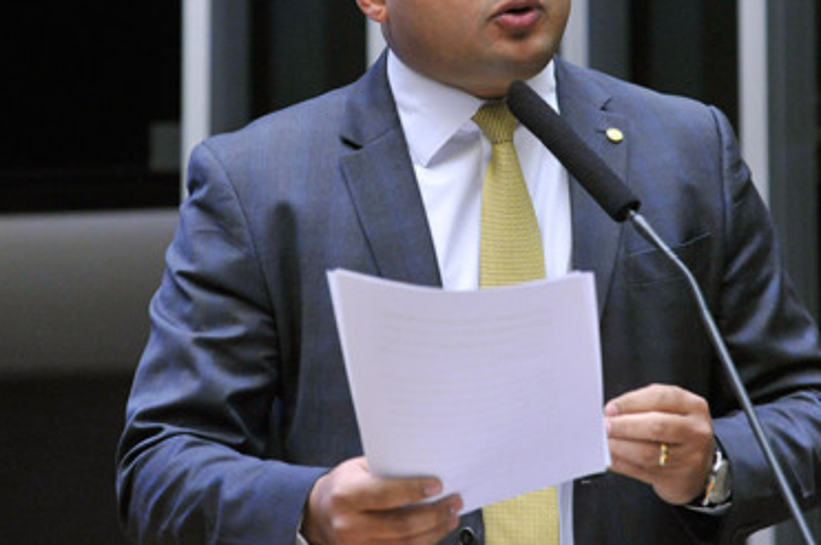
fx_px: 4394
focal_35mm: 193
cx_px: 459
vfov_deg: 7.1
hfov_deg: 10.7
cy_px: 147
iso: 3200
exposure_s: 1/80
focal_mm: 130
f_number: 4
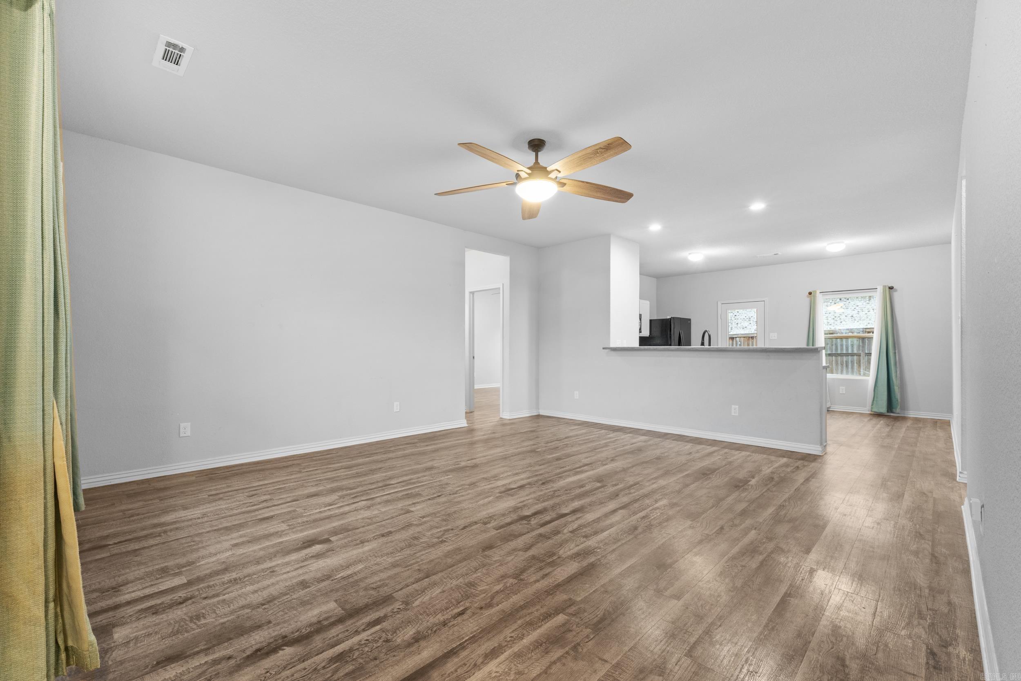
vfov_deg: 77.3
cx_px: 510
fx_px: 425
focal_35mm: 15
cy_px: 340
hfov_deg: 100.4
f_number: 9
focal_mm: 10
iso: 400
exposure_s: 1.6
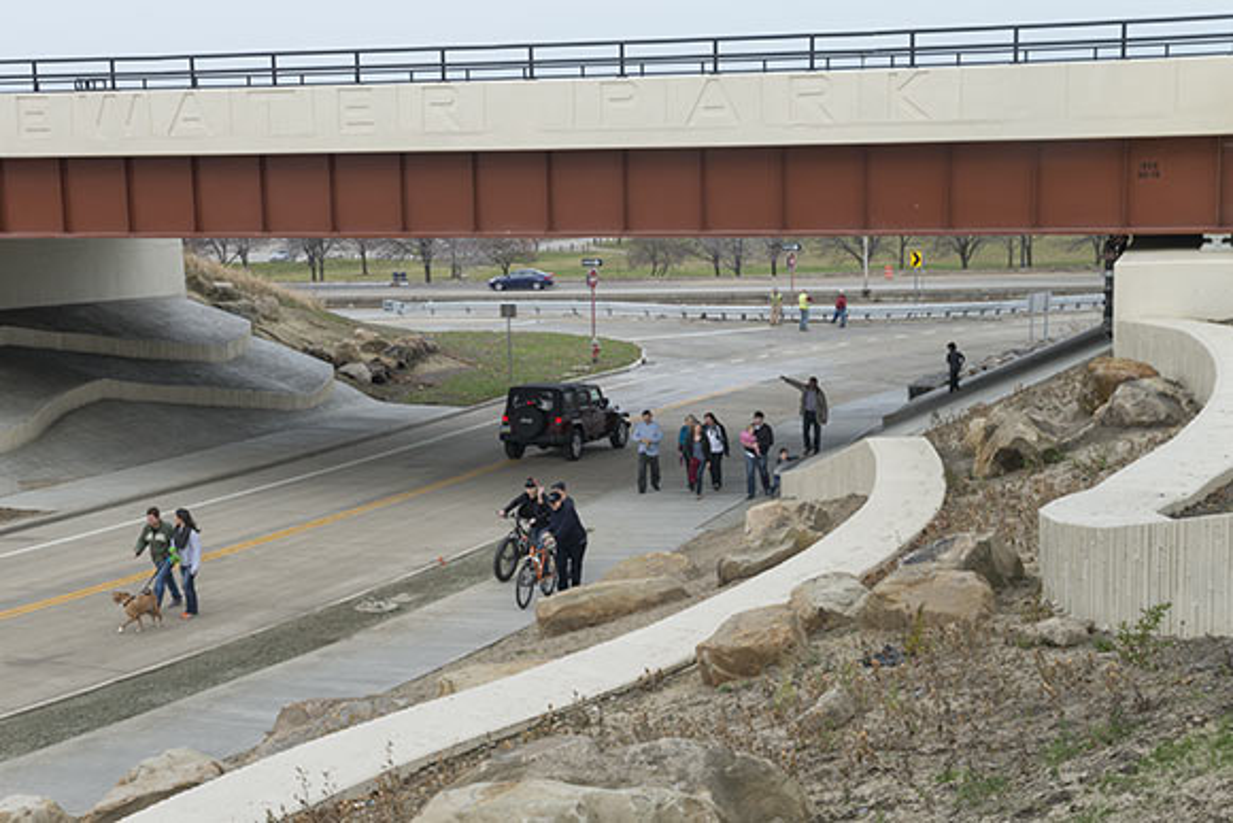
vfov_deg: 27.0
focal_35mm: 50
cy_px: 412
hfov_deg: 39.6
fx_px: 1713
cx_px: 616
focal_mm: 50
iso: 400
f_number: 13
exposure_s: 1/350
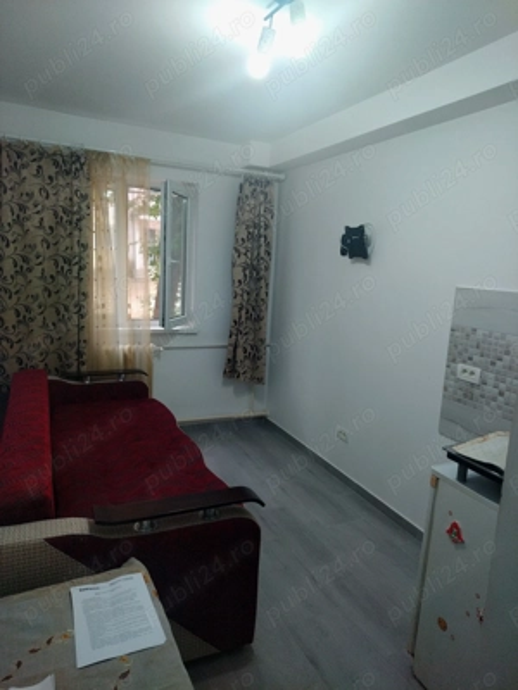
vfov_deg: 65.3
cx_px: 259
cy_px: 345
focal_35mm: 27
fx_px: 539
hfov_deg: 51.4
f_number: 1.9
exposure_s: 1/60
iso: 343
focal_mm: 4.94
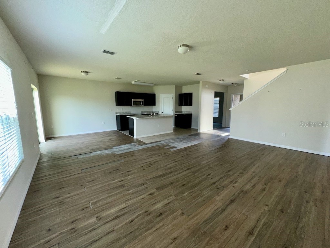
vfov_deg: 85.7
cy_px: 124
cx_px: 165
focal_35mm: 14
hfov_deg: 102.1
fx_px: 133
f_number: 2.2
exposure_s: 1/121
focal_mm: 2.22
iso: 100
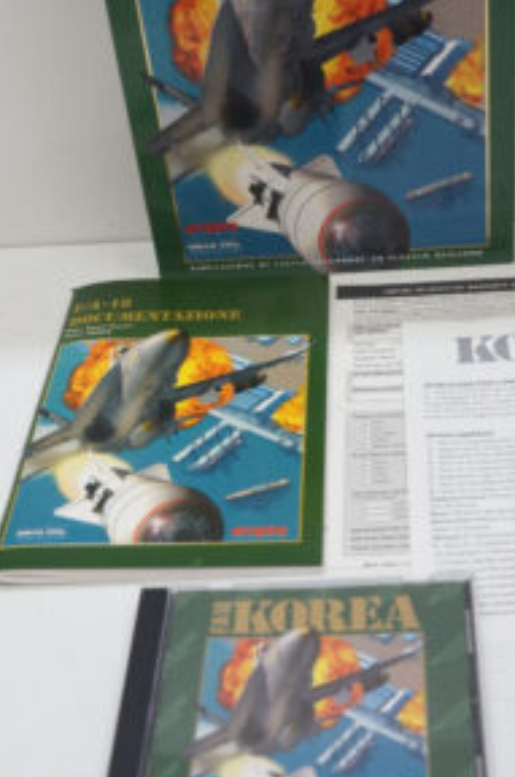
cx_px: 372
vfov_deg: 41.9
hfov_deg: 28.2
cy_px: 360
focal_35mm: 47
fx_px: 1012
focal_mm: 20
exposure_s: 1/60
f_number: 4.5
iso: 640
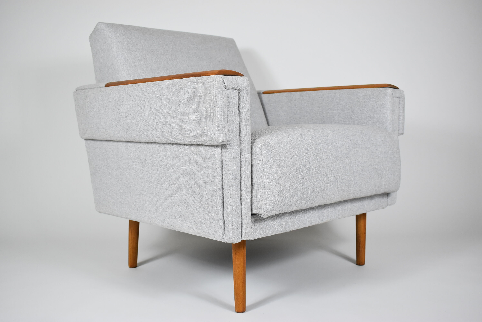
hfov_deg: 53.1
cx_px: 241
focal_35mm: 36
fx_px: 482
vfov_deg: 36.9
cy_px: 161
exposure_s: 1/125
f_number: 5
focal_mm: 24
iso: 800
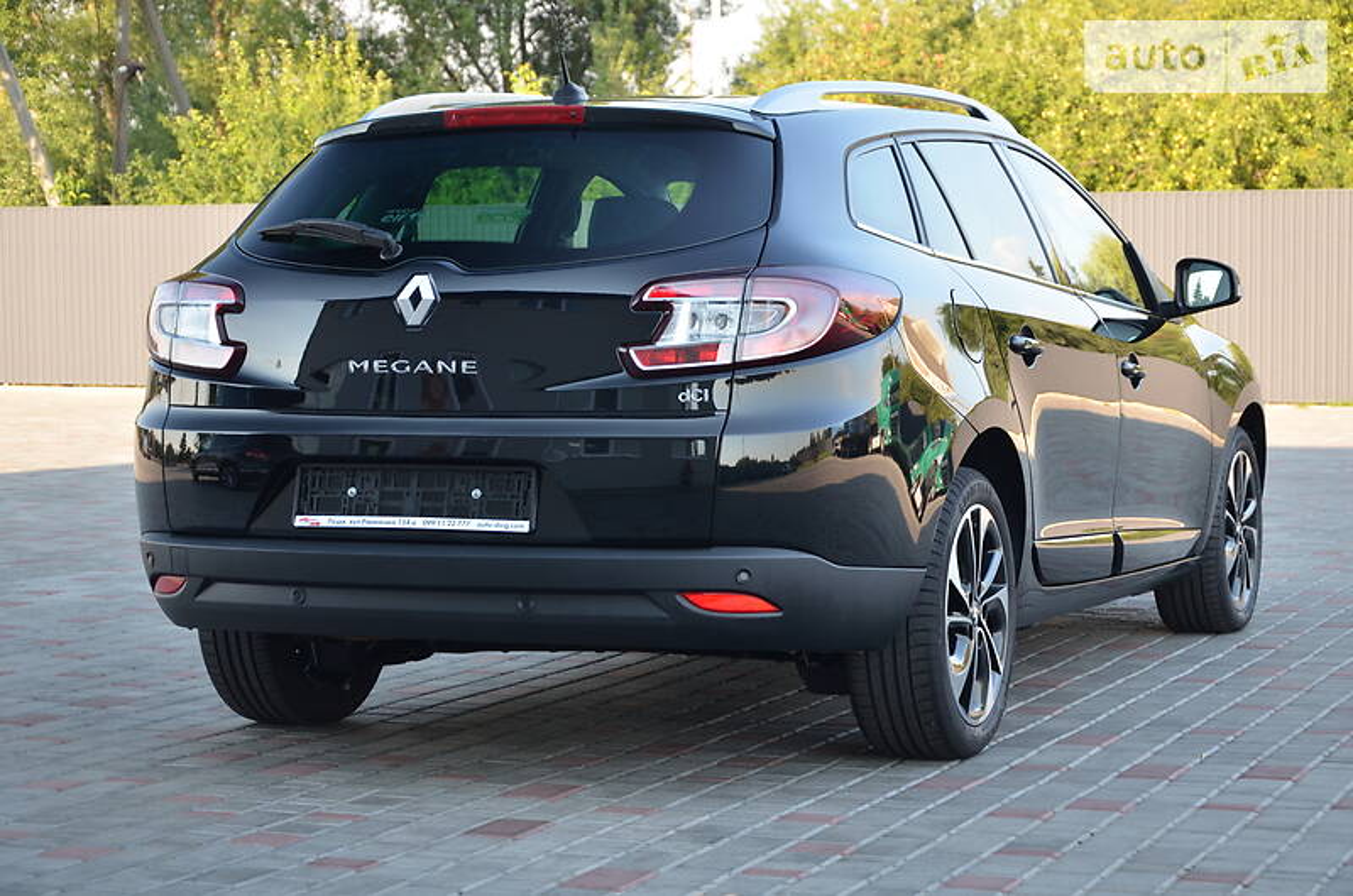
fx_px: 2926
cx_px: 676
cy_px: 448
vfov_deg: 17.4
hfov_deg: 26.0
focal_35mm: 78
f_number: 5
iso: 400
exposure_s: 1/100
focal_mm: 52
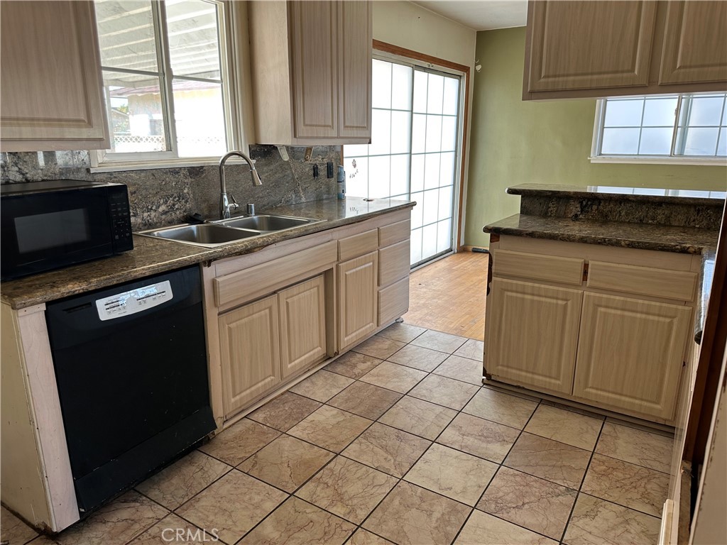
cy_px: 272
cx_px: 364
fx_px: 504
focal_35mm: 24
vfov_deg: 56.8
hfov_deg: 71.6
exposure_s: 1/121
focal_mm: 6.86
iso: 64
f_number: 1.78
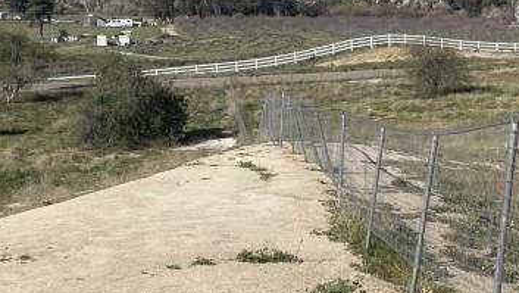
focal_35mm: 79
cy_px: 112
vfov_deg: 15.3
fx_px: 1088
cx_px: 375
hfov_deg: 26.6
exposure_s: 1/5618
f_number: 1.6
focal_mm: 5.1
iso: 32
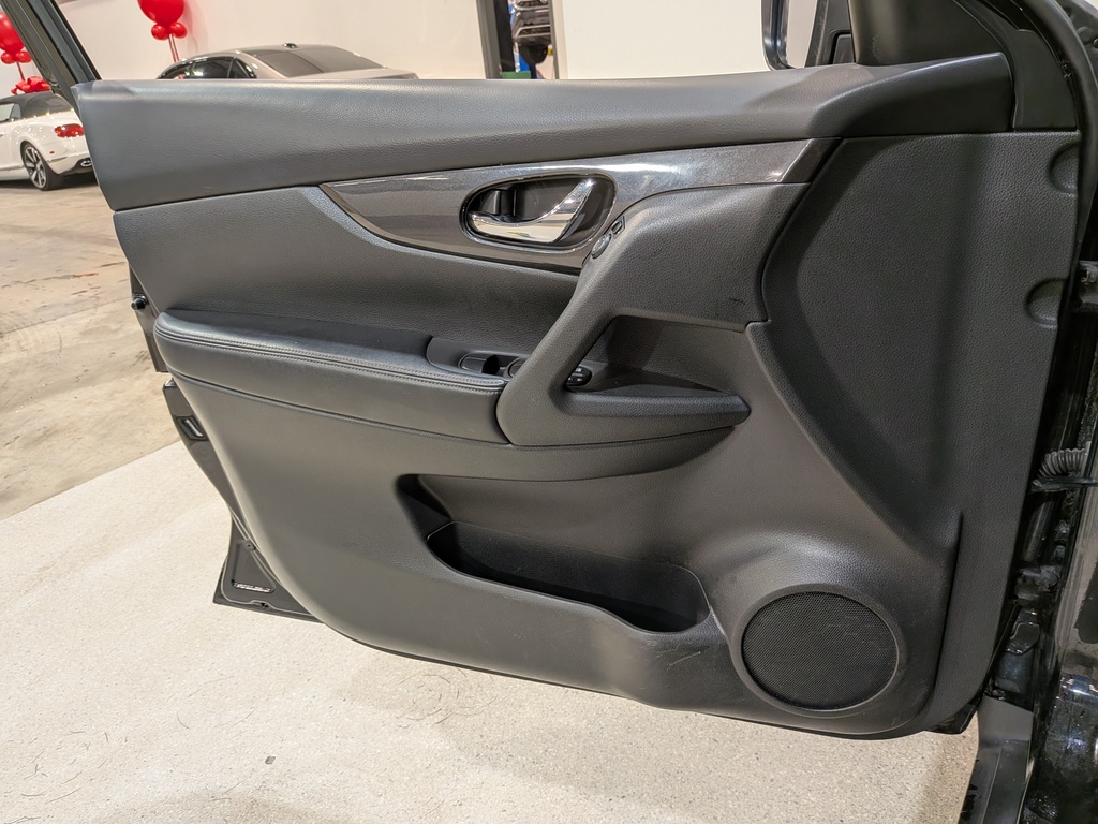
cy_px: 412
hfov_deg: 71.6
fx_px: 761
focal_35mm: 24
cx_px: 549
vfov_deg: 56.8
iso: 61
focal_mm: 4.53
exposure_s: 1/60
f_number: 1.7
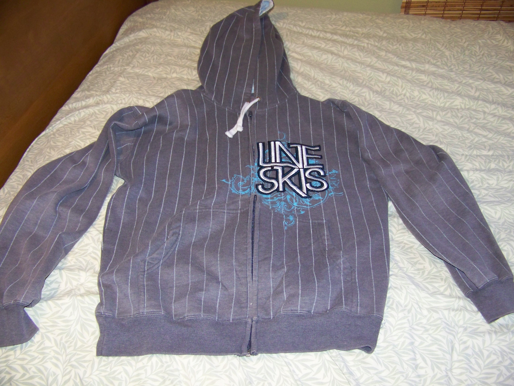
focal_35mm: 36
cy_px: 193
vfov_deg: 39.7
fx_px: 535
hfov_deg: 51.4
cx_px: 257
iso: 200
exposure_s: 1/30
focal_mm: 5.85
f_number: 2.8
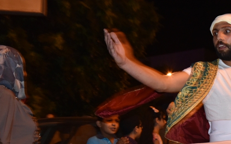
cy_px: 143
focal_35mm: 103
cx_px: 228
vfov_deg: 12.6
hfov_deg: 19.6
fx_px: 649
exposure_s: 1/60
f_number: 7.1
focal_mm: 50
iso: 3200
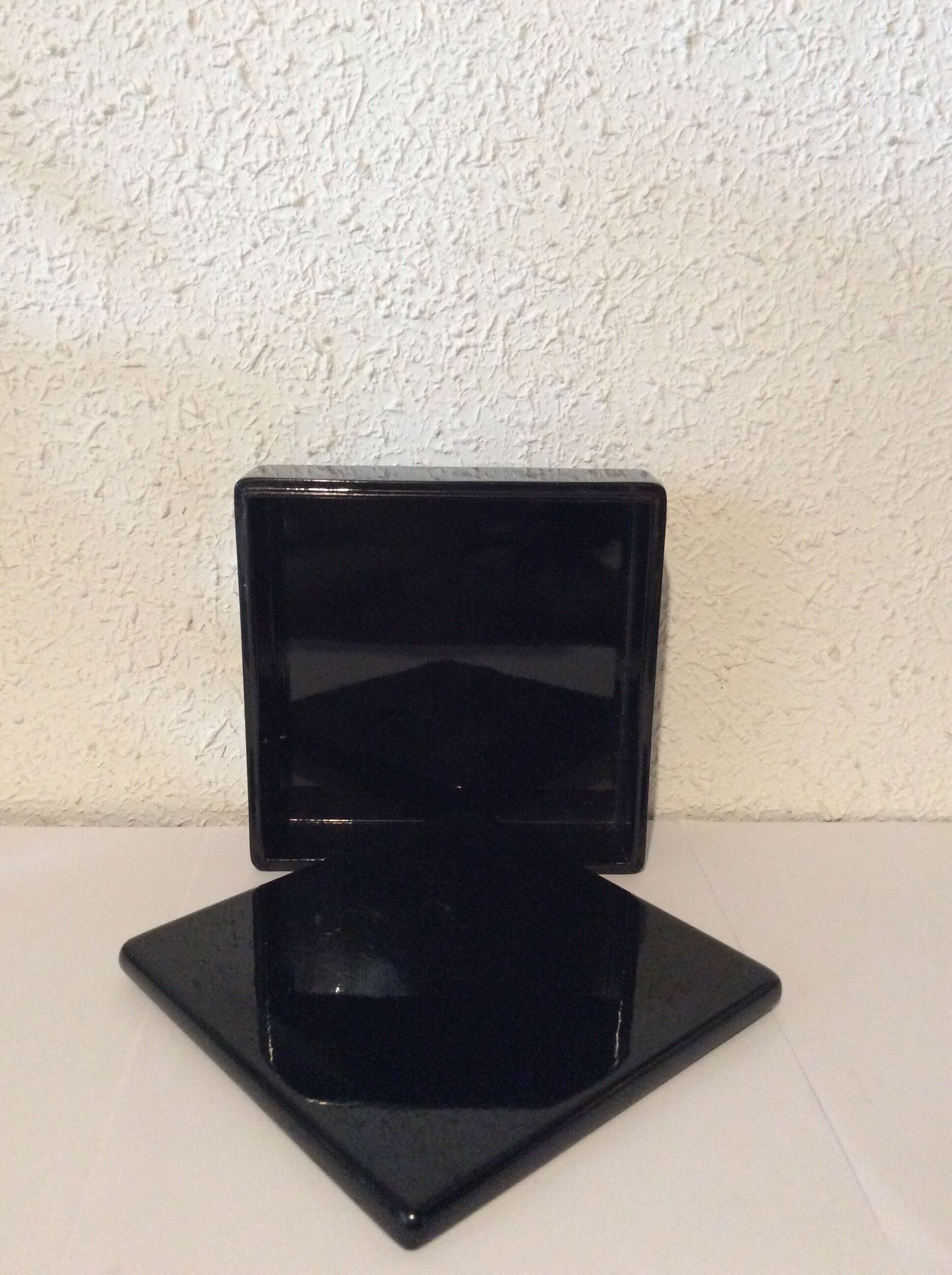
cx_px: 476
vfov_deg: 56.9
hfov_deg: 44.1
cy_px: 638
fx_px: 1177
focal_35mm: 32
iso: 320
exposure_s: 1/20
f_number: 2.4
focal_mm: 3.3
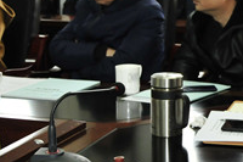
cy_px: 29
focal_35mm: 99
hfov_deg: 19.5
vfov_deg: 13.7
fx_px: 668
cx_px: 286
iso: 1000
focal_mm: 22
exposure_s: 1/80
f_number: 3.8
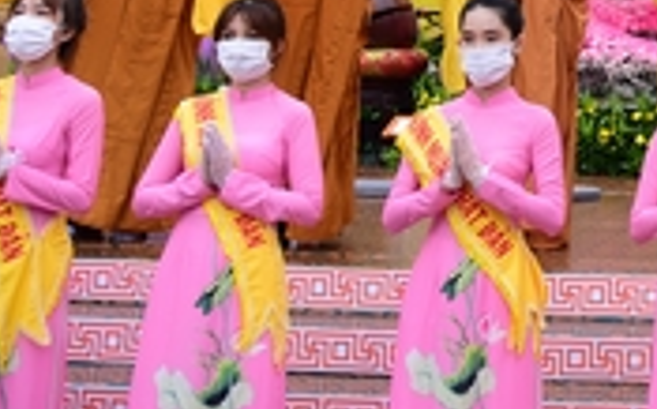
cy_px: -401
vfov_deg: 12.6
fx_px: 1628
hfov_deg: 20.2
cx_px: 935
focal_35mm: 91
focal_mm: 24
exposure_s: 1/125
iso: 160
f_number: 4
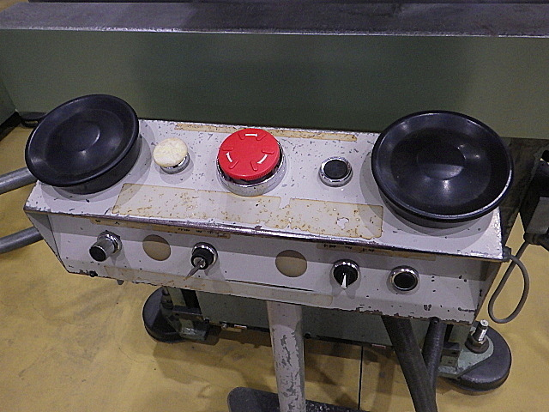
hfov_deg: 63.4
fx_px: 444
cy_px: 206
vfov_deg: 49.7
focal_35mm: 28
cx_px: 274
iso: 640
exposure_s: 1/45
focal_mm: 5
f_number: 3.5
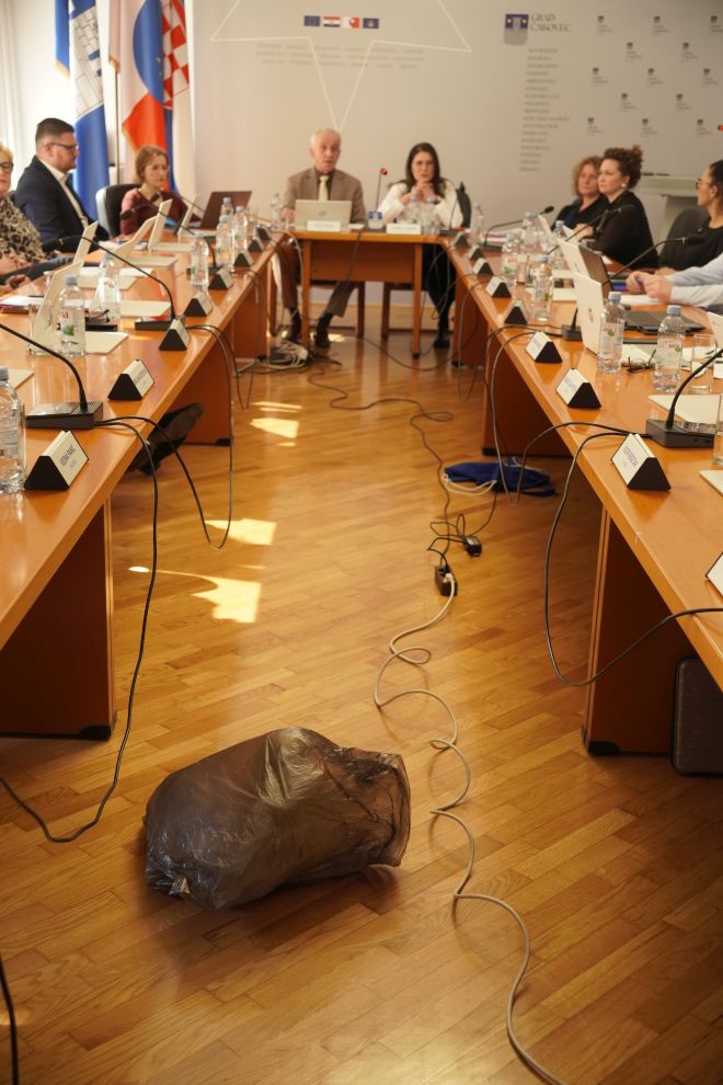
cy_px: 542
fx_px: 1292
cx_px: 362
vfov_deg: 45.5
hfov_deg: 31.3
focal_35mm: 43
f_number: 3.5
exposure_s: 1/80
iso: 640
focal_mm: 28.6
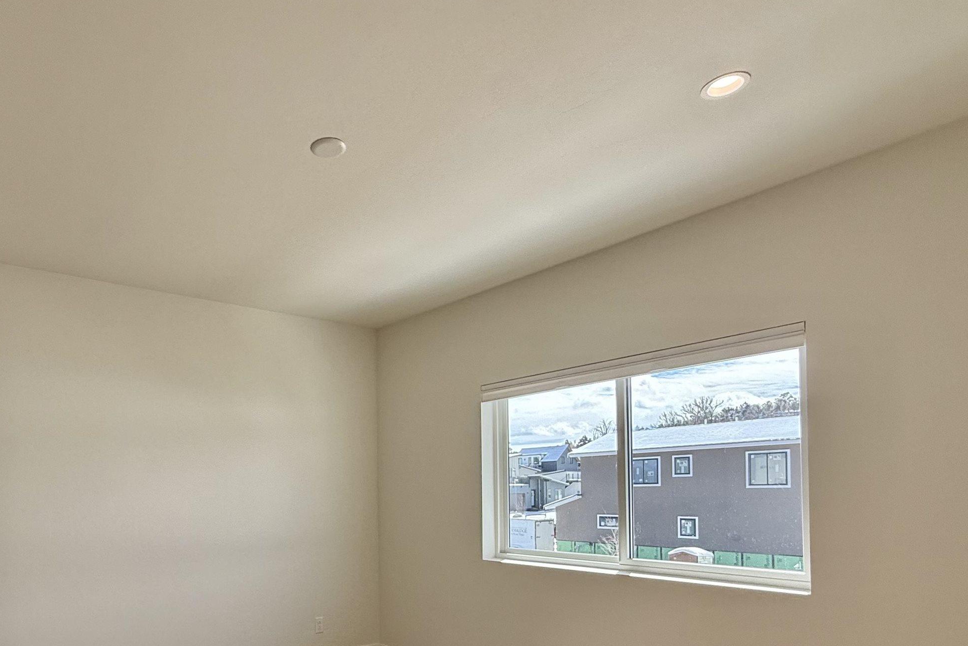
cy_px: 488
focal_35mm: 23
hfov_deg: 73.1
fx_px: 618
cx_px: 300
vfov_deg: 52.6
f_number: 2.2
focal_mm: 2.22
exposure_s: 1/427
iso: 64
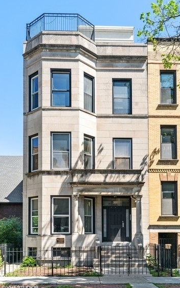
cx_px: 98
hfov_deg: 33.6
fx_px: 298
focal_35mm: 38
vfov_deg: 51.5
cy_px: 142
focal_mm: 35
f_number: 8
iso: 320
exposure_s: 1/400
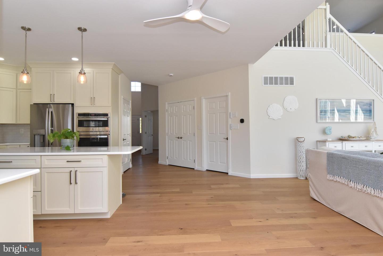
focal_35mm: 18
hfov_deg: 90.0
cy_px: 128
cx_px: 192
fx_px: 192
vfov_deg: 67.5
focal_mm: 12
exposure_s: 1/80
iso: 800
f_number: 14
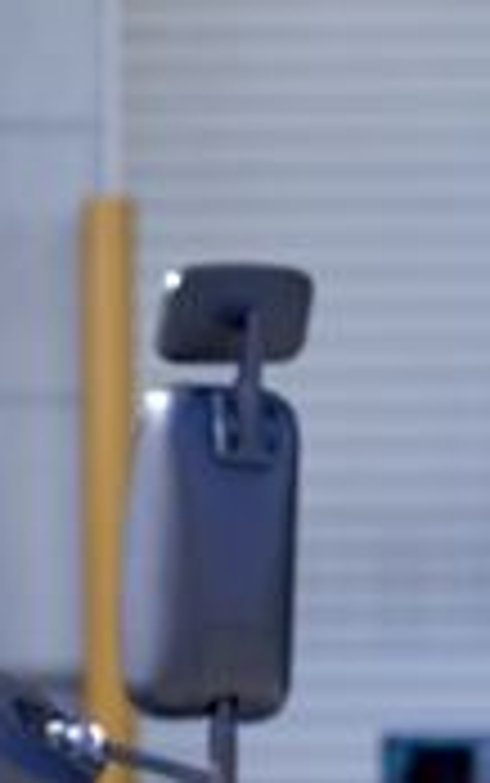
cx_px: -949
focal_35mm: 358
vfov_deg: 5.9
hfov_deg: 3.6
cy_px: 666
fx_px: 7637
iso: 200
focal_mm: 85
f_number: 4.5
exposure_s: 1/1000
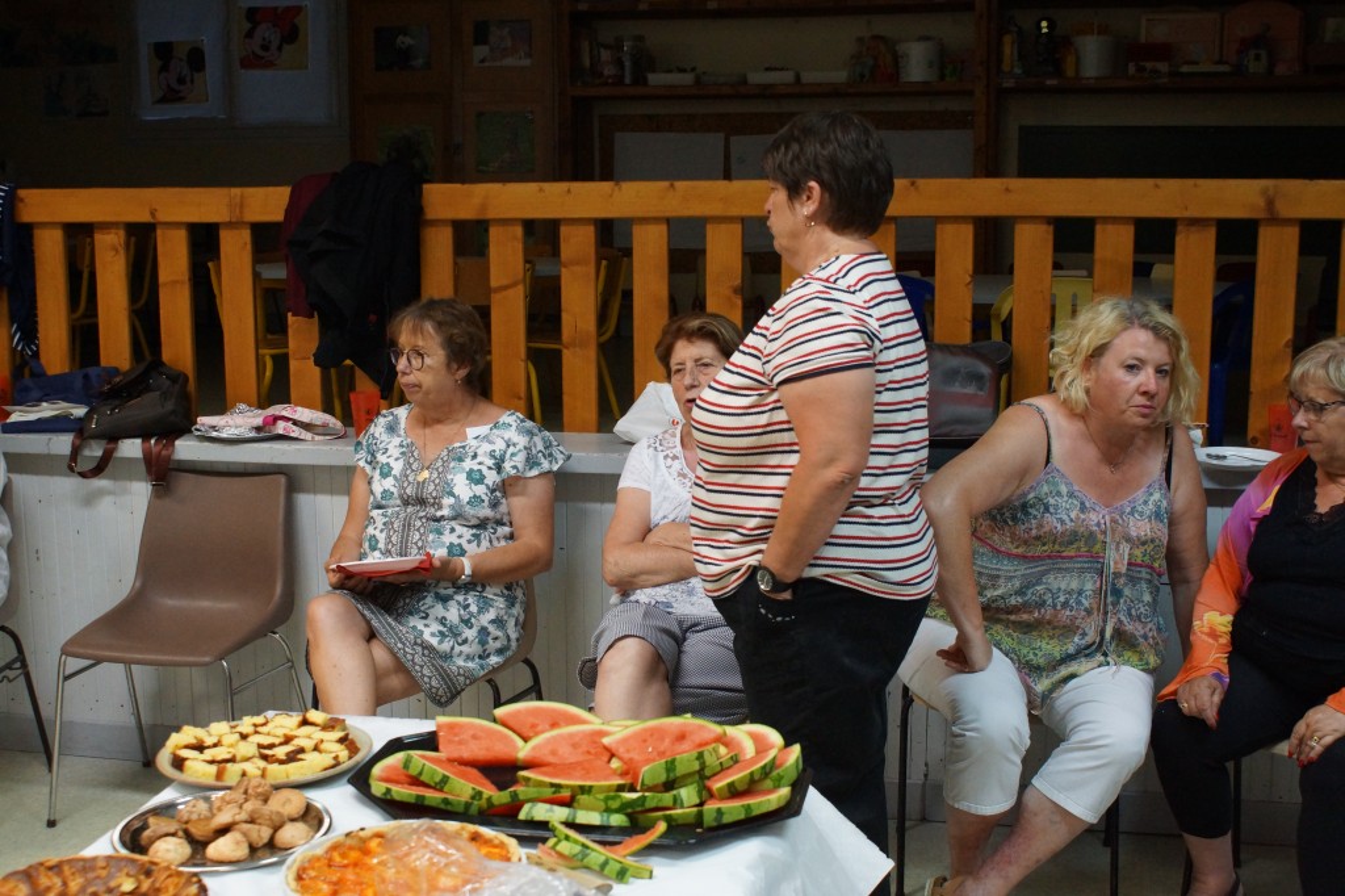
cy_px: 448
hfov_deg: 43.6
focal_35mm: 45
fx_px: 1681
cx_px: 672
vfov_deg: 29.8
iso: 1600
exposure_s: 1/80
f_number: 5
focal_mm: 30
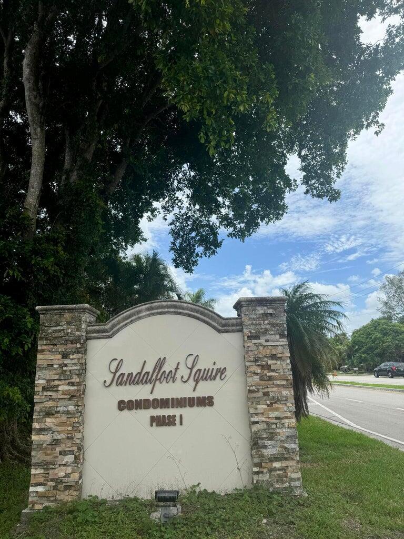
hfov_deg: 56.8
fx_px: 373
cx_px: 202
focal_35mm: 24
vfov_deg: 71.6
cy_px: 270
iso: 80
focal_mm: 6.76
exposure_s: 1/4049
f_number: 1.78
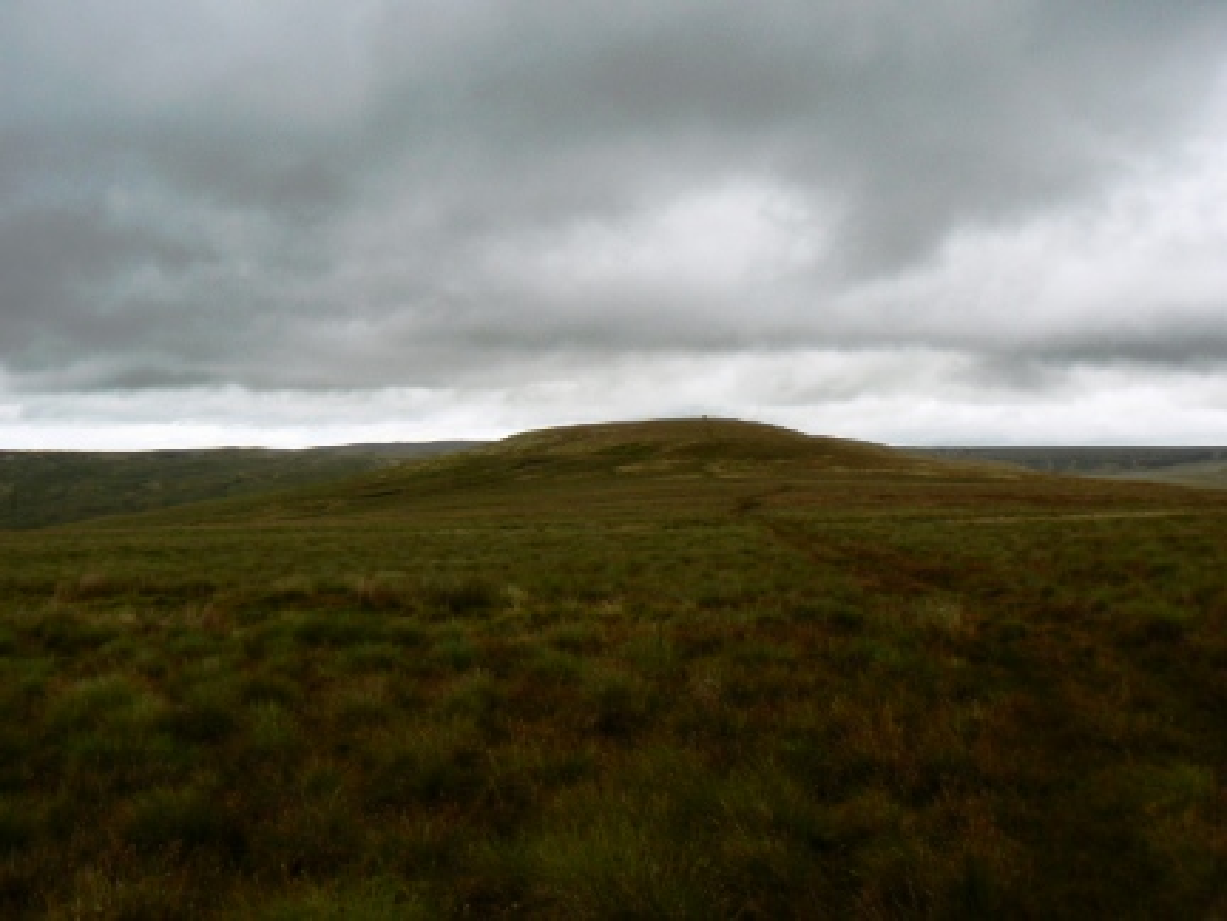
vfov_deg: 39.7
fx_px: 1276
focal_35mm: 36
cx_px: 614
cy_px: 460
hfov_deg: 51.4
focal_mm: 6
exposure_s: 1/250
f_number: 5.6
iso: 80
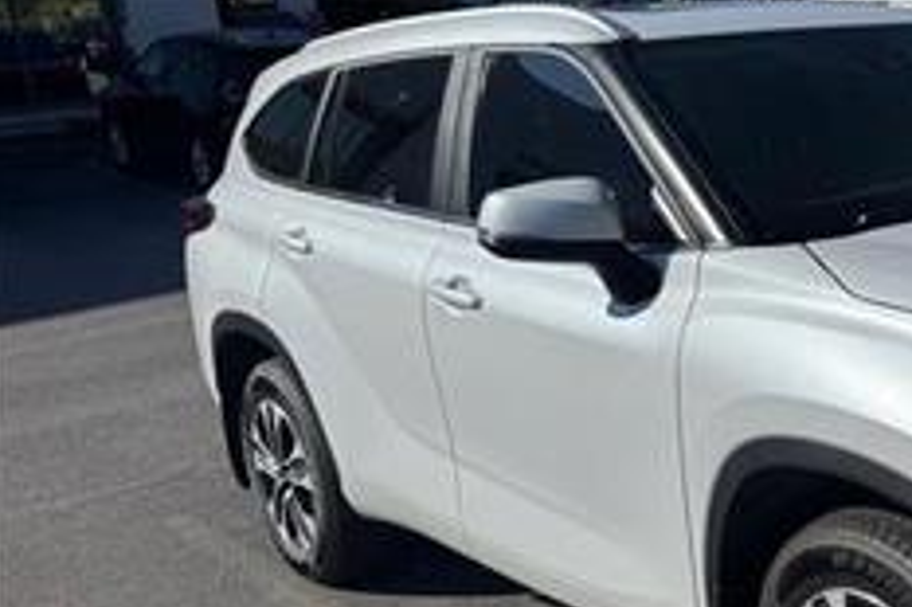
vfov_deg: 25.0
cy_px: 376
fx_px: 1367
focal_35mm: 54
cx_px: 979
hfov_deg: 32.8
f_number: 1.78
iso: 80
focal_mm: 6.76
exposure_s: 1/7092
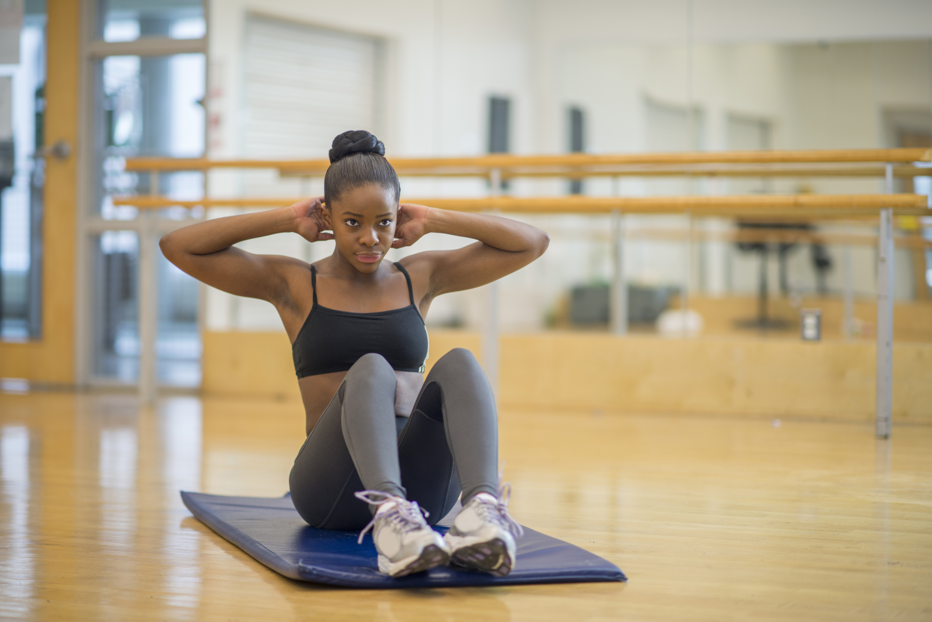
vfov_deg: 16.1
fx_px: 2201
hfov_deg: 23.9
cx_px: 466
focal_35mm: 85
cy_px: 311
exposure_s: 1/250
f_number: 1.4
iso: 200
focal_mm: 85
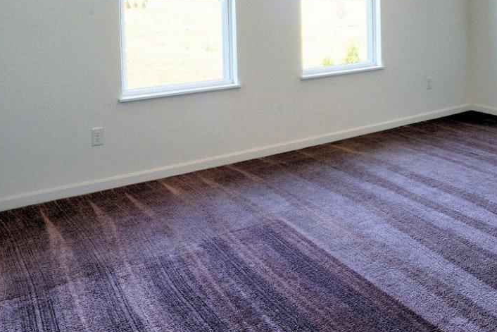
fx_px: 469
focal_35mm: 34
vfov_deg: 35.4
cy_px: 5
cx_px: 296
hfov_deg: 55.4
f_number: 18
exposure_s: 1/20
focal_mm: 16
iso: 1600
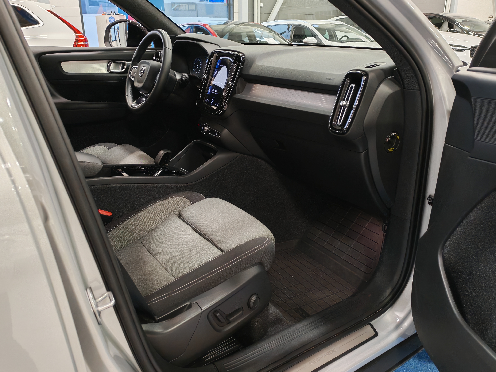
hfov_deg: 60.0
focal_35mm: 30
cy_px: 186
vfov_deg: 46.8
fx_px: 430
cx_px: 248
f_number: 1.9
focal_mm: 6.12
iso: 762
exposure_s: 1/100
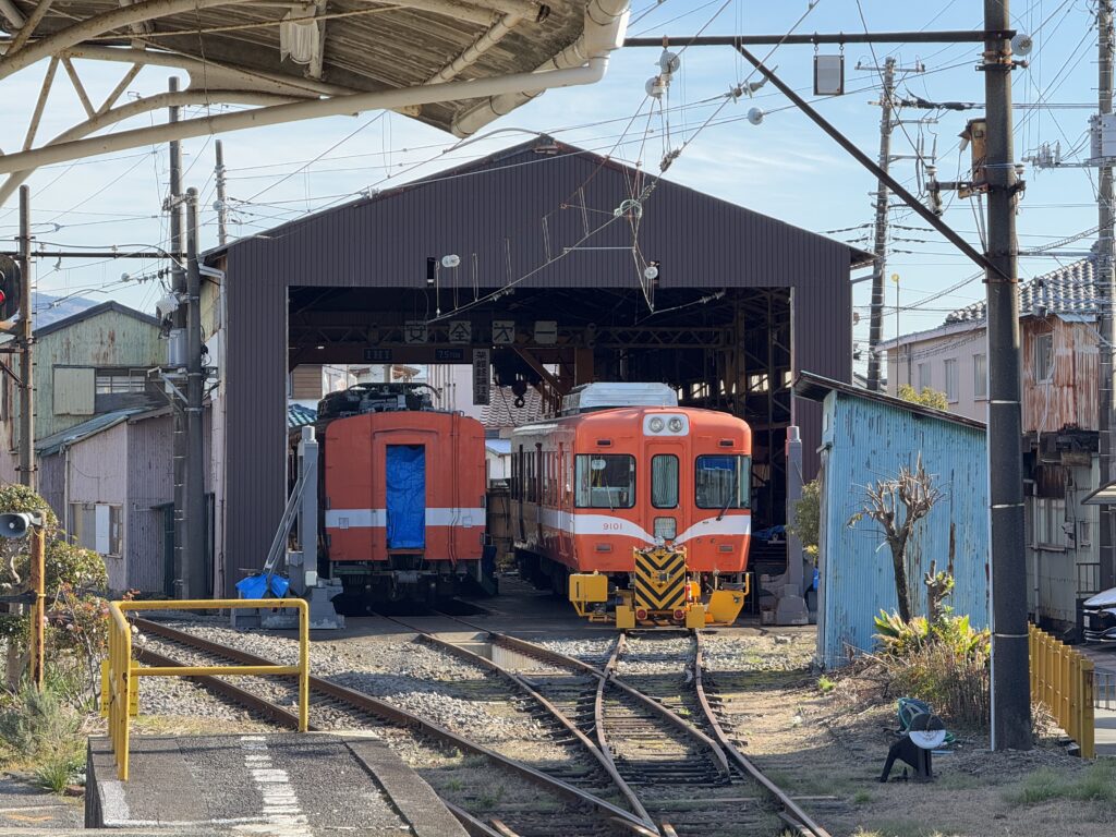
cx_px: 558
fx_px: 3869
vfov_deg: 12.3
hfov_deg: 16.4
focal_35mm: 120
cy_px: 418
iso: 50
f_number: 2.8
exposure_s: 1/171
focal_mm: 15.66
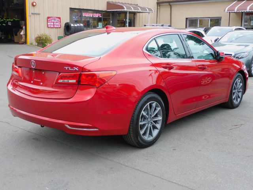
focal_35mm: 45
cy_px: 95
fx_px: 329
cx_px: 126
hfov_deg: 42.1
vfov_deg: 32.2
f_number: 4
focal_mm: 8.1
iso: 125
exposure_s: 1/80
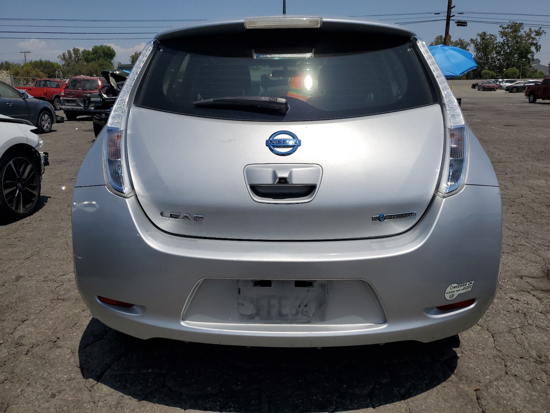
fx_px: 413
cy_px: 206
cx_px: 275
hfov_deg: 67.3
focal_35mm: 26
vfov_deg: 53.1
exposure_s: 1/10000
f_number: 1.5
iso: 51
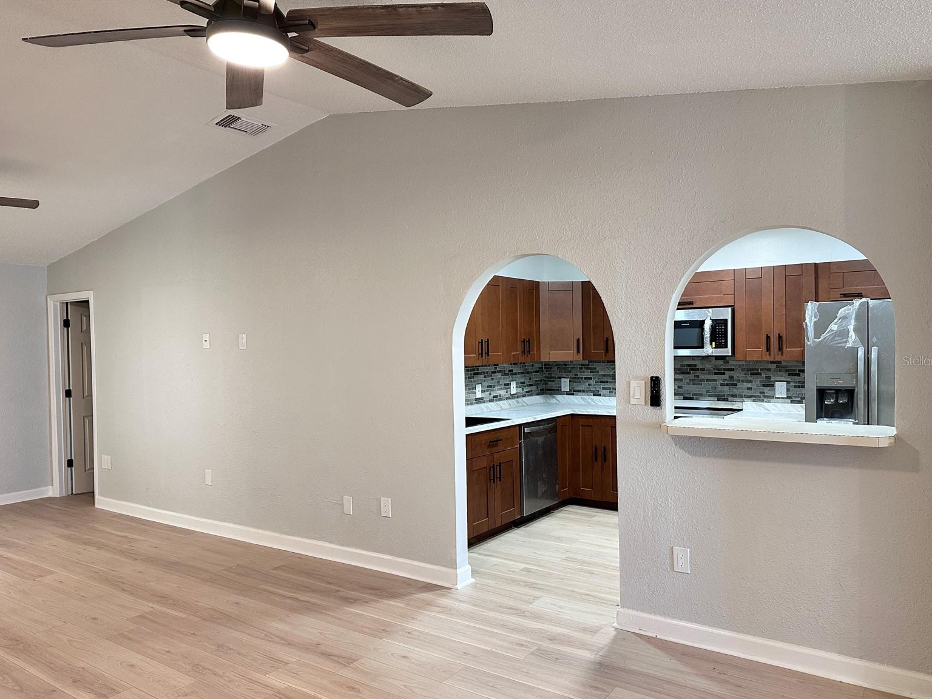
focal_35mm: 25
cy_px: 360
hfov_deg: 69.4
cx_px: 474
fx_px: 673
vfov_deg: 54.9
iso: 250
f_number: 1.78
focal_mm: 6.86
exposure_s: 1/60
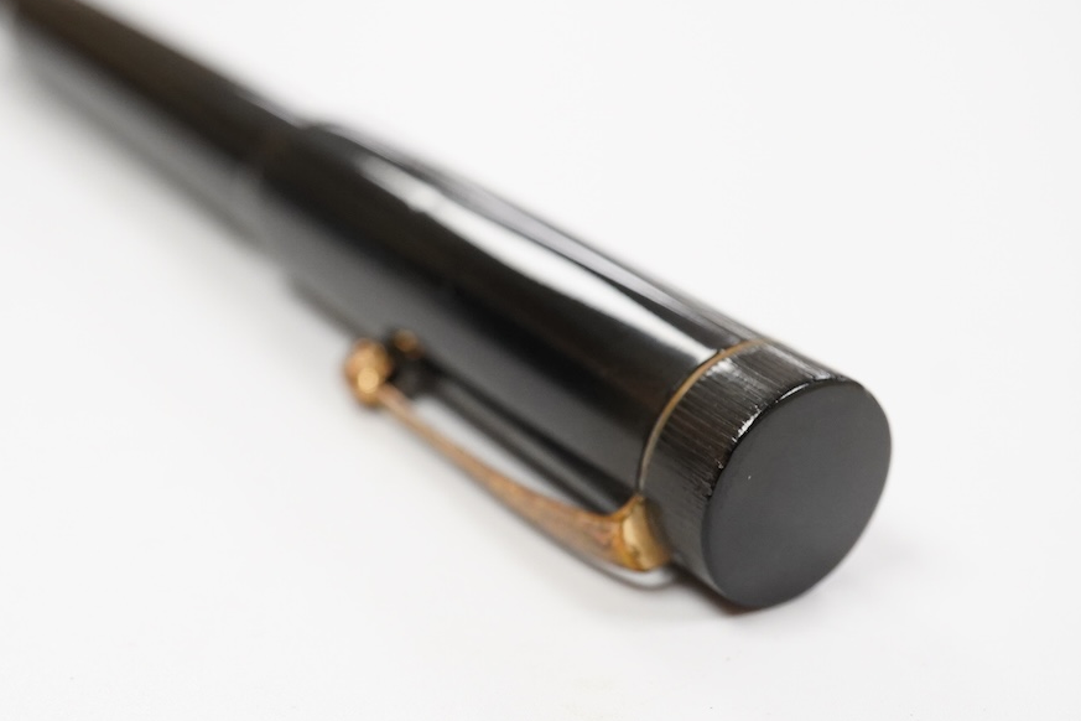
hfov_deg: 34.4
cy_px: 367
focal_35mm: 58
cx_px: 448
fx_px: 1741
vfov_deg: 23.4
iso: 2500
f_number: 9
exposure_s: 1/200
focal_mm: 30
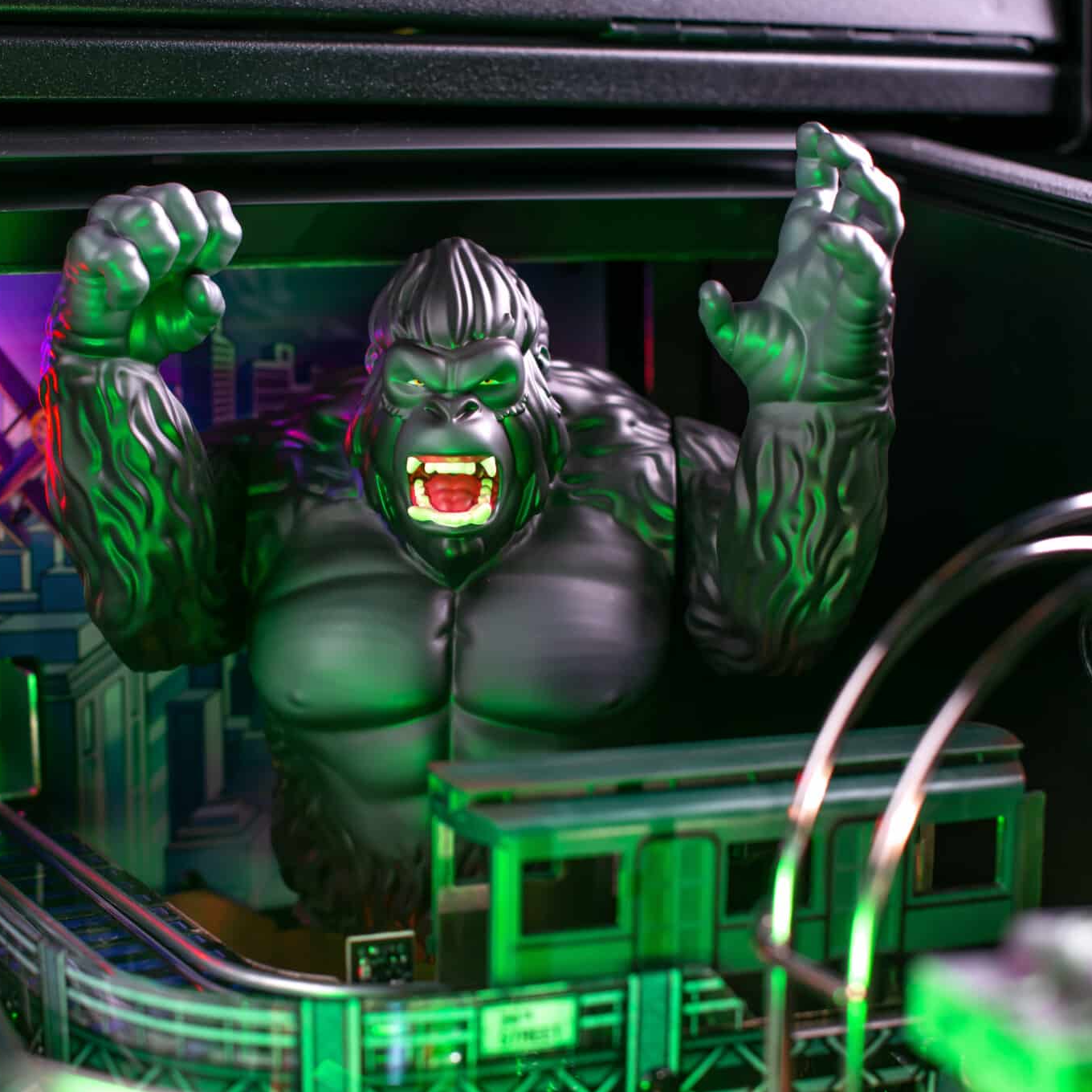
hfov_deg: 26.8
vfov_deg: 26.9
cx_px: 451
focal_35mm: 64
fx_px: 2284
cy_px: 544
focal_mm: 50
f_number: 4.5
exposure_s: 1/100
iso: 320
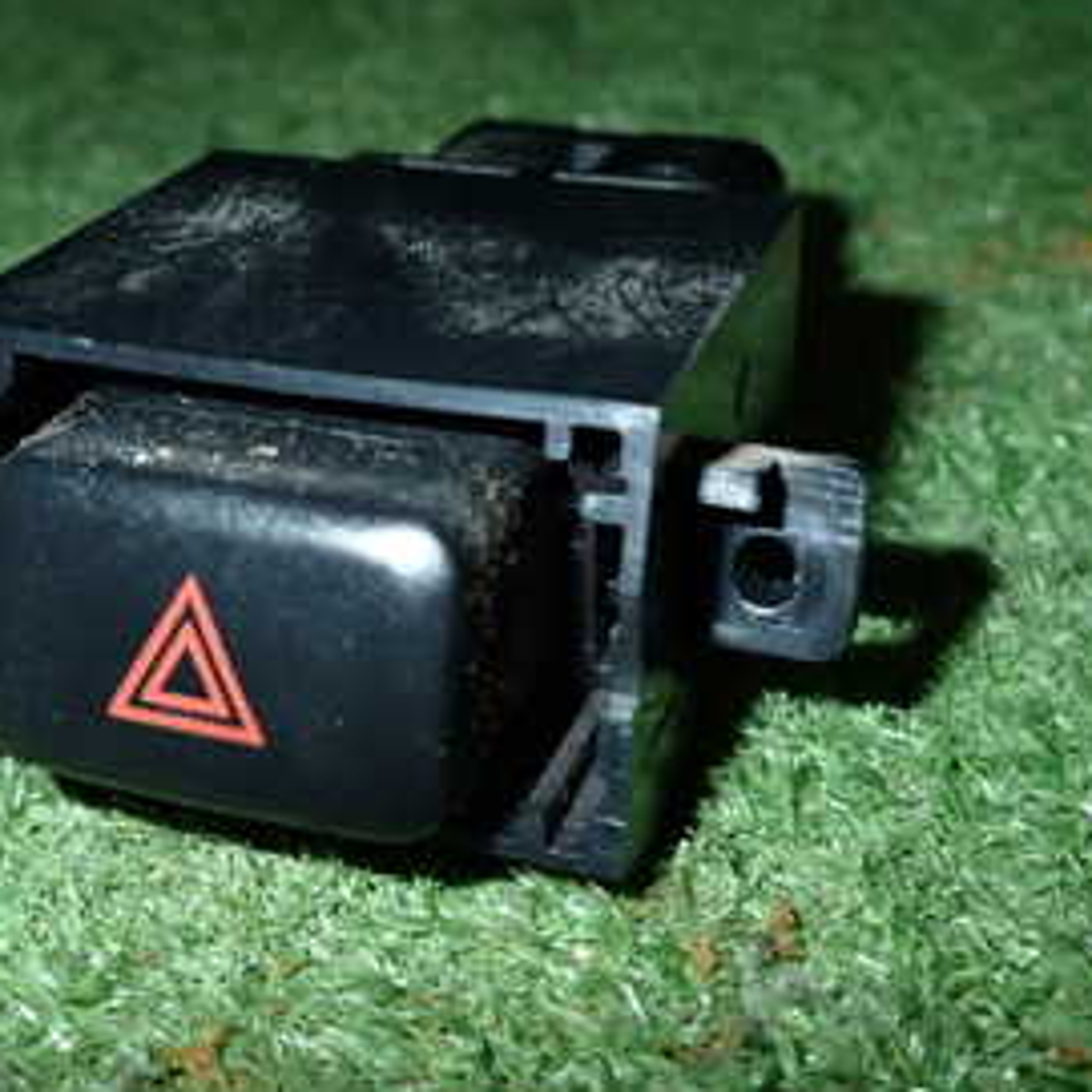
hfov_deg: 34.6
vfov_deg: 34.6
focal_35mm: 49
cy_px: 439
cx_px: 488
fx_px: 1749
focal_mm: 4.5
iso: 400
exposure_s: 1/100
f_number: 5.6
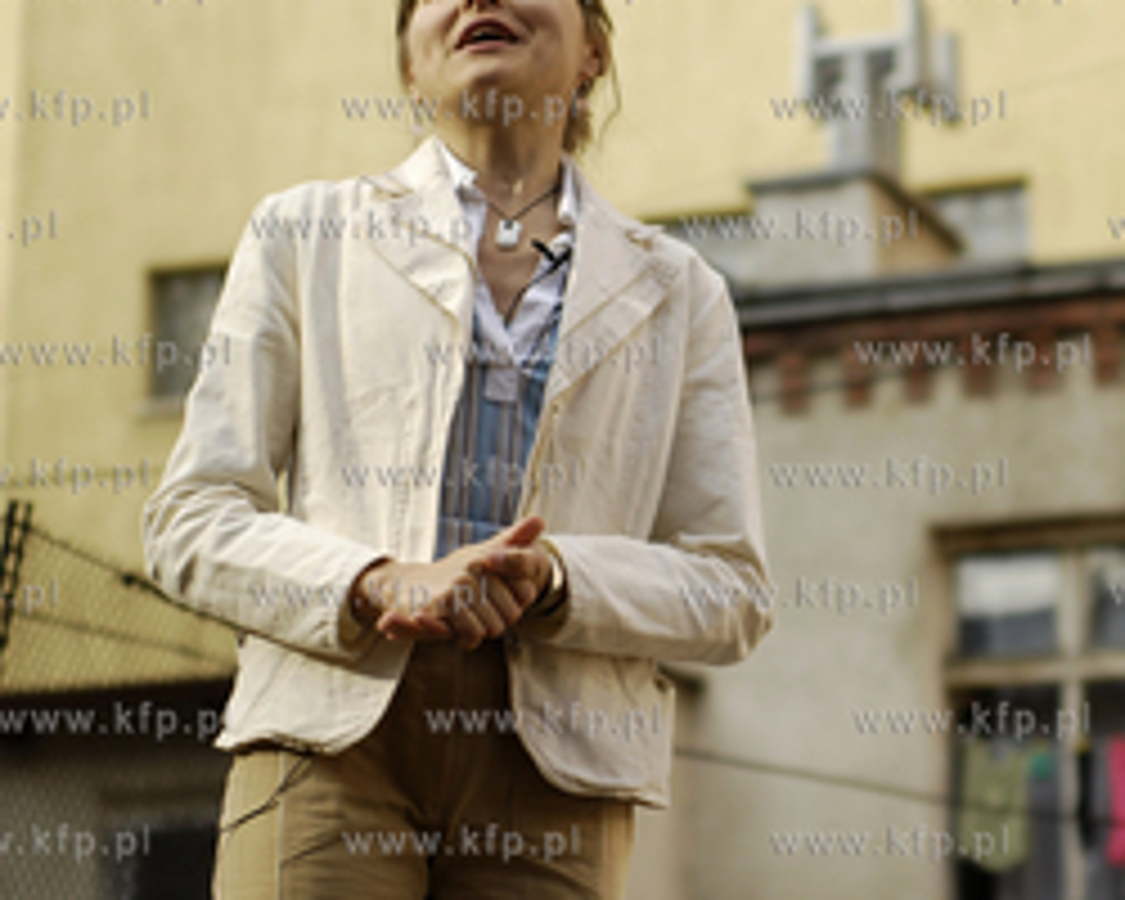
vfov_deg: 9.8
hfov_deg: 12.2
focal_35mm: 158
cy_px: 414
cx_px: 702
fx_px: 5261
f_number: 2.8
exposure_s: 1/400
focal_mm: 70
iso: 100
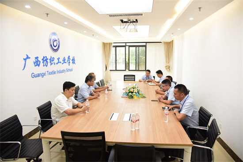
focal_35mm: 24
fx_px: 162
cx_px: 122
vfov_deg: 53.2
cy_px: 81
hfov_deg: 73.7
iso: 800
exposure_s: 1/60
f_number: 4
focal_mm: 24
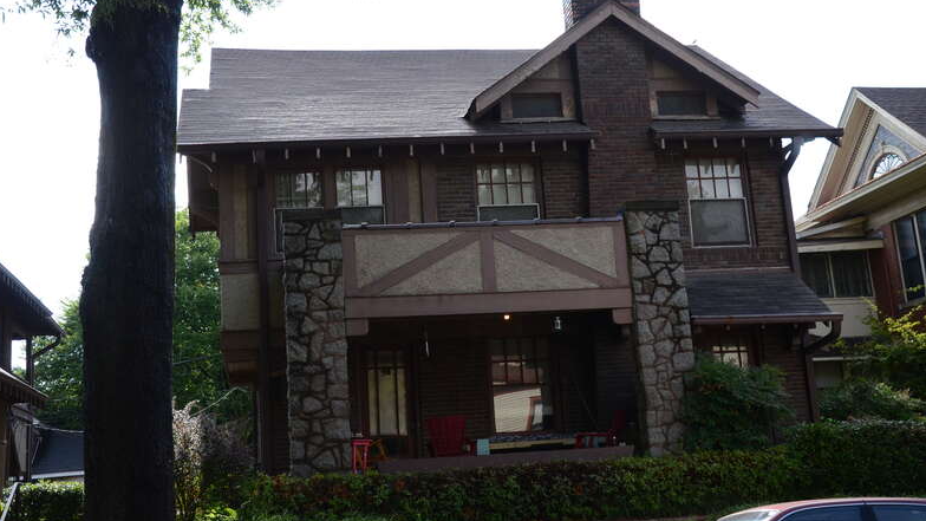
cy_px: 213
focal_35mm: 48
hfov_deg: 42.9
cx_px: 456
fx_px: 1179
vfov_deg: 24.9
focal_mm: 30
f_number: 5.6
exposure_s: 1/1250
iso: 800
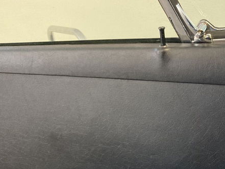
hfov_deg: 28.9
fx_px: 423
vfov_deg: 22.4
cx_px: 192
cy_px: 129
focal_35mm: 65
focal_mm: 3.99
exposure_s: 1/33
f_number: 1.8
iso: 400
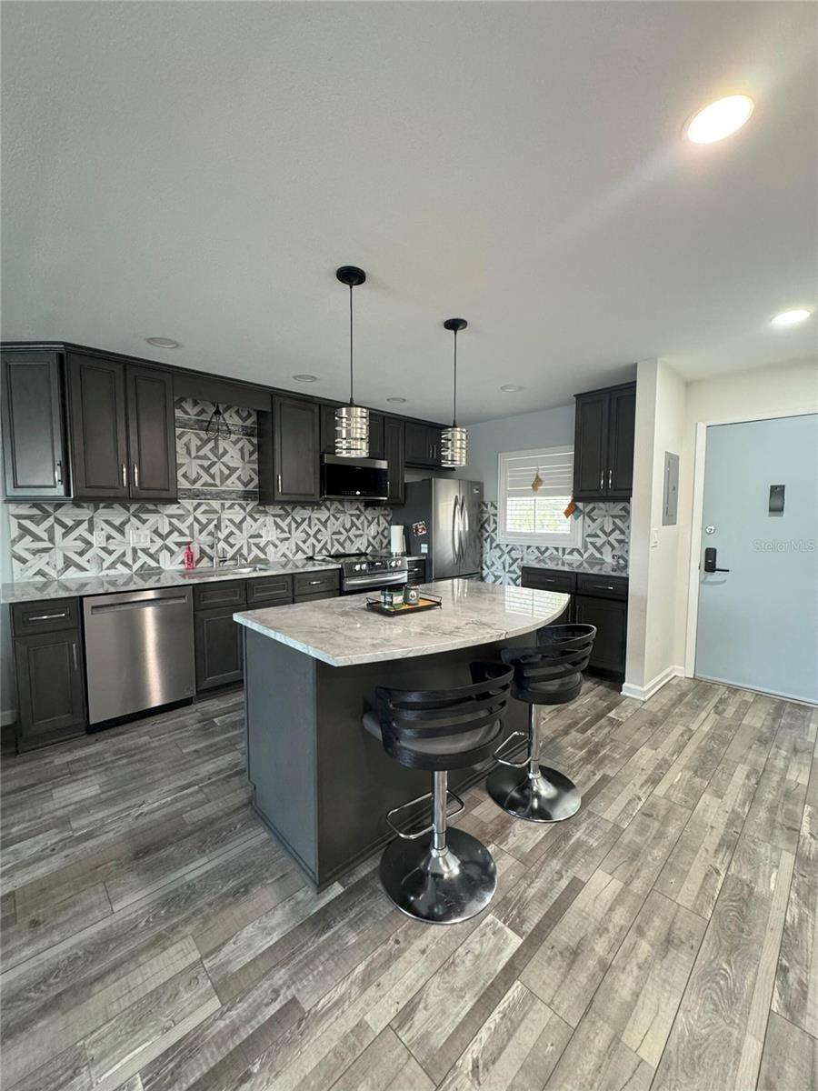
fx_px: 441
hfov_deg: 85.7
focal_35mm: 14
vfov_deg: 102.1
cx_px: 409
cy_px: 546
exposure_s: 1/60
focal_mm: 2.22
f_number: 2.2
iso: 500
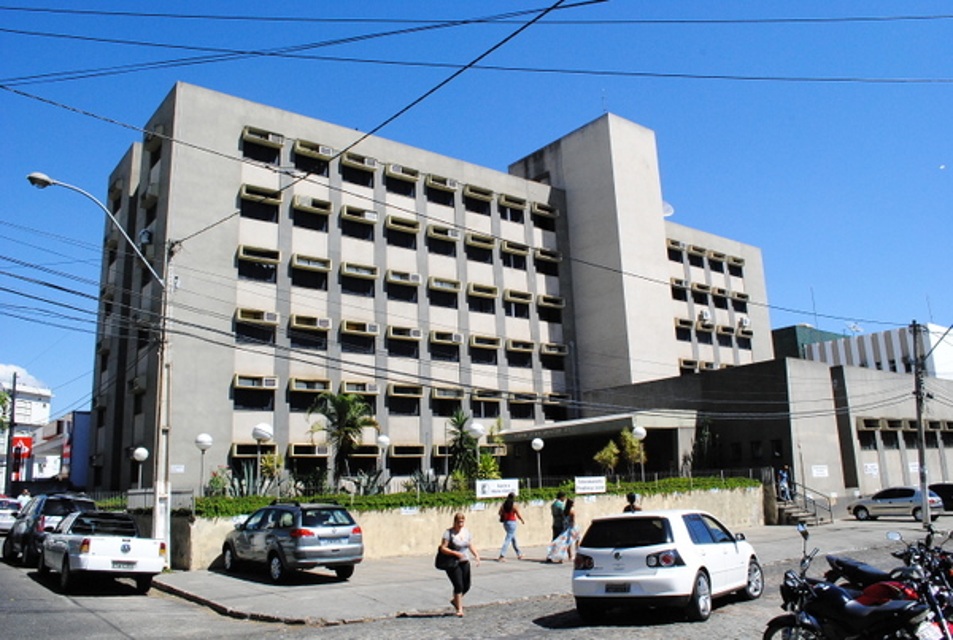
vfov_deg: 48.1
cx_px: 476
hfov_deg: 67.3
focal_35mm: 27
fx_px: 716
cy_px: 320
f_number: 13
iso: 800
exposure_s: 1/640
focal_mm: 18
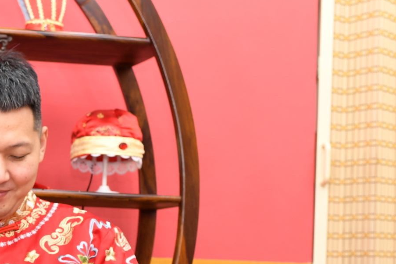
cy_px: 303
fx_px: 1023
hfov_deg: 20.7
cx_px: -52
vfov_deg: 14.3
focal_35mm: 93
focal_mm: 35
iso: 800
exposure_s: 1/200
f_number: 4.5
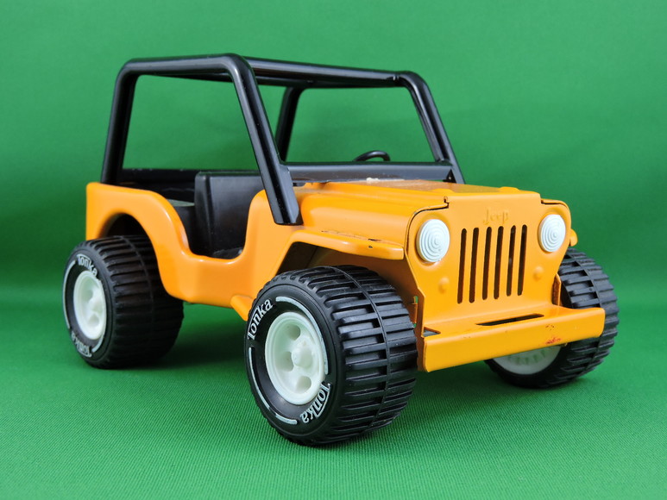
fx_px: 964
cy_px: 250
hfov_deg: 38.2
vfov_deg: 29.1
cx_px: 334
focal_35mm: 50
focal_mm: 9
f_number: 4
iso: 160
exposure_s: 1/30
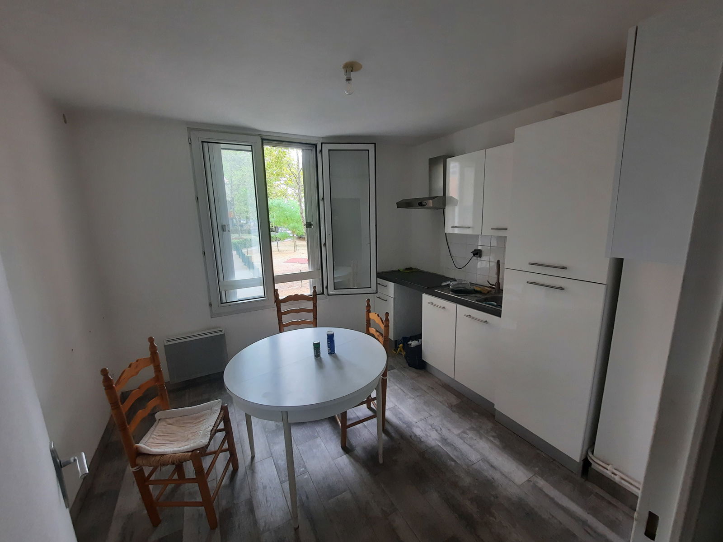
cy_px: 271
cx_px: 362
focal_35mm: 13
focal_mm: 1.74
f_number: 2.2
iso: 160
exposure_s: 1/50
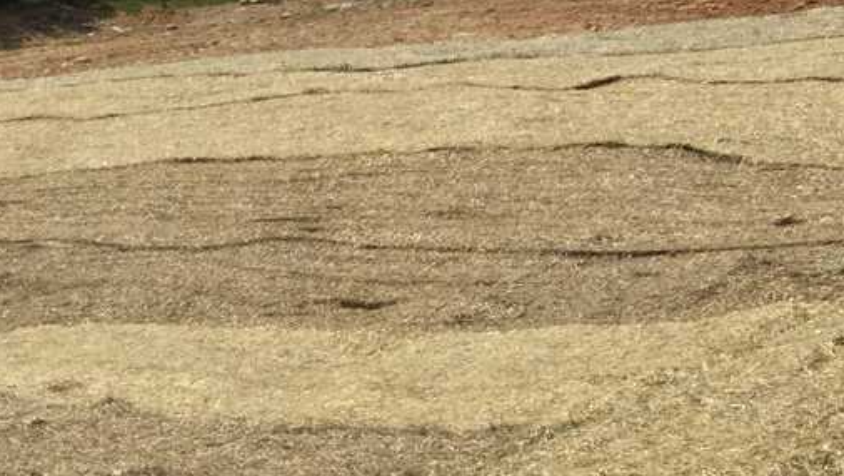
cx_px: 331
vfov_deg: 13.6
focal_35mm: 89
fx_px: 1992
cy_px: 271
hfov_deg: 23.9
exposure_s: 1/3135
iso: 25
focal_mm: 3.3
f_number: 2.4
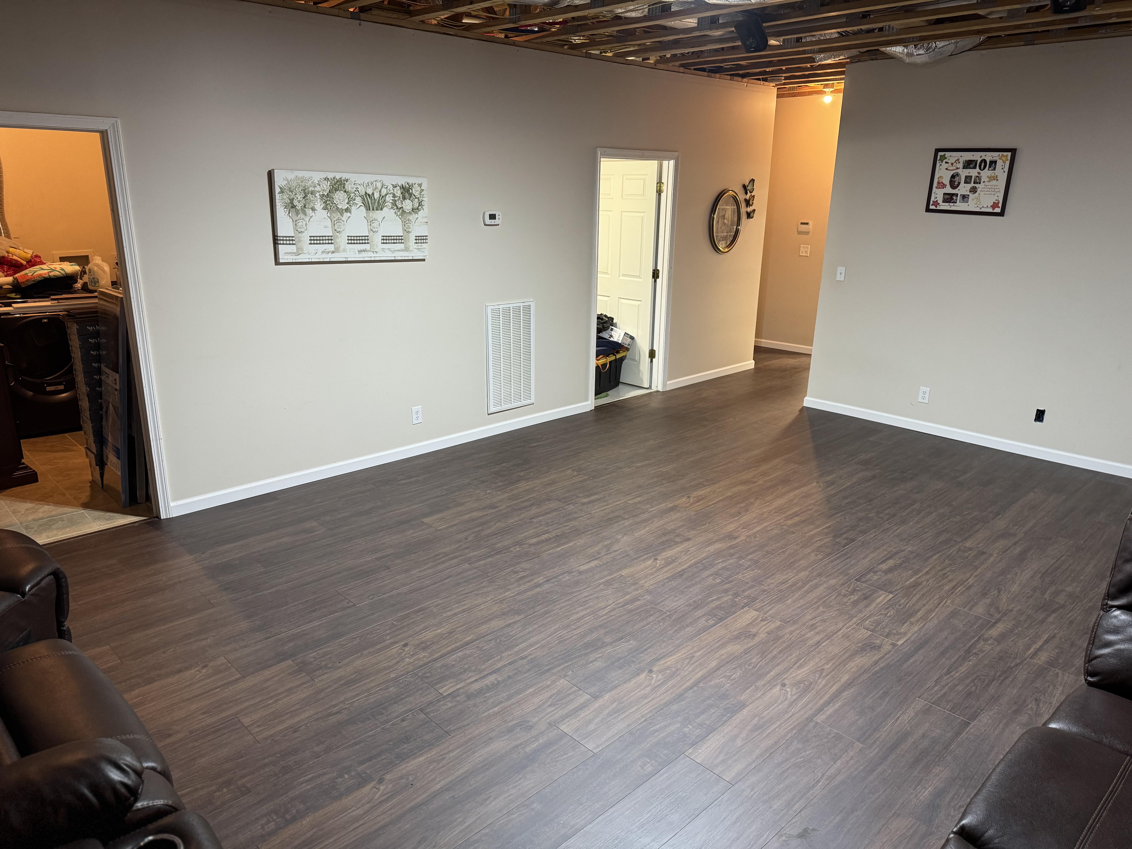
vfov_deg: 56.8
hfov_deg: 71.6
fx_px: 785
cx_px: 566
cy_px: 424
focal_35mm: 24
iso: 250
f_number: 1.78
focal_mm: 6.76
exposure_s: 1/60
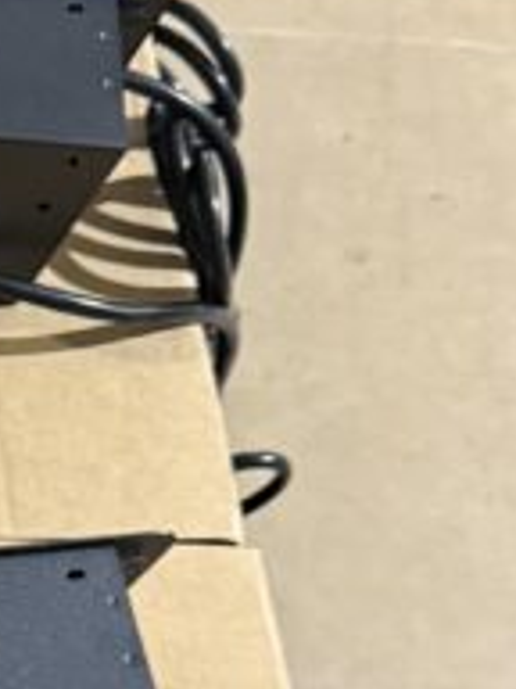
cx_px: -573
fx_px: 2544
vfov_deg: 15.0
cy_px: 750
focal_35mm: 128
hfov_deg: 10.5
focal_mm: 6.76
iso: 640
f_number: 1.78
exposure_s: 1/33
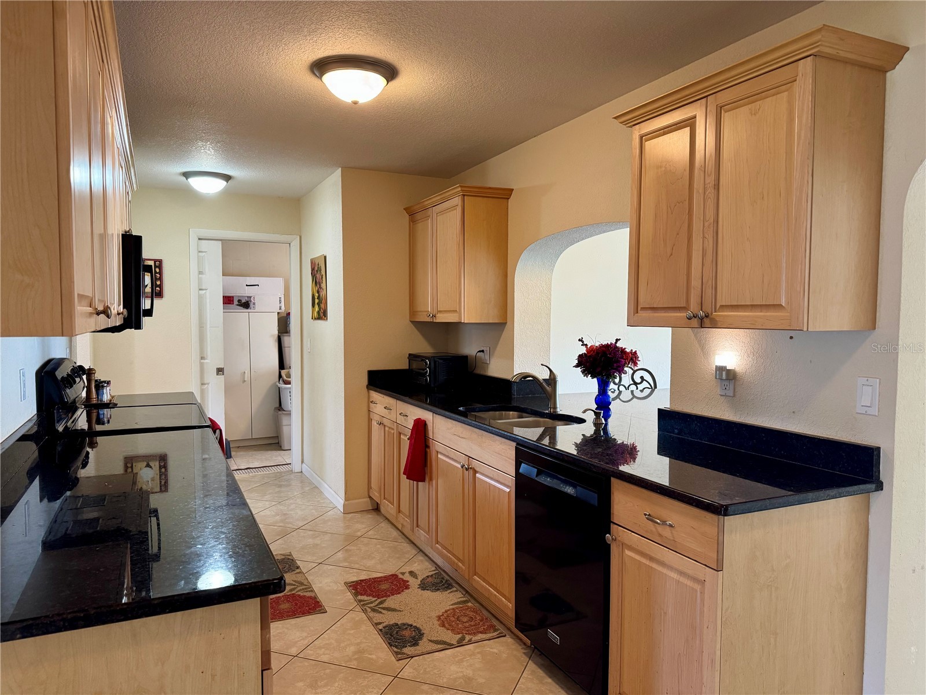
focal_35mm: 24
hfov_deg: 71.6
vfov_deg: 56.8
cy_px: 348
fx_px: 642
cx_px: 463
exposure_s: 1/60
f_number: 1.78
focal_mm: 6.76
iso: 320
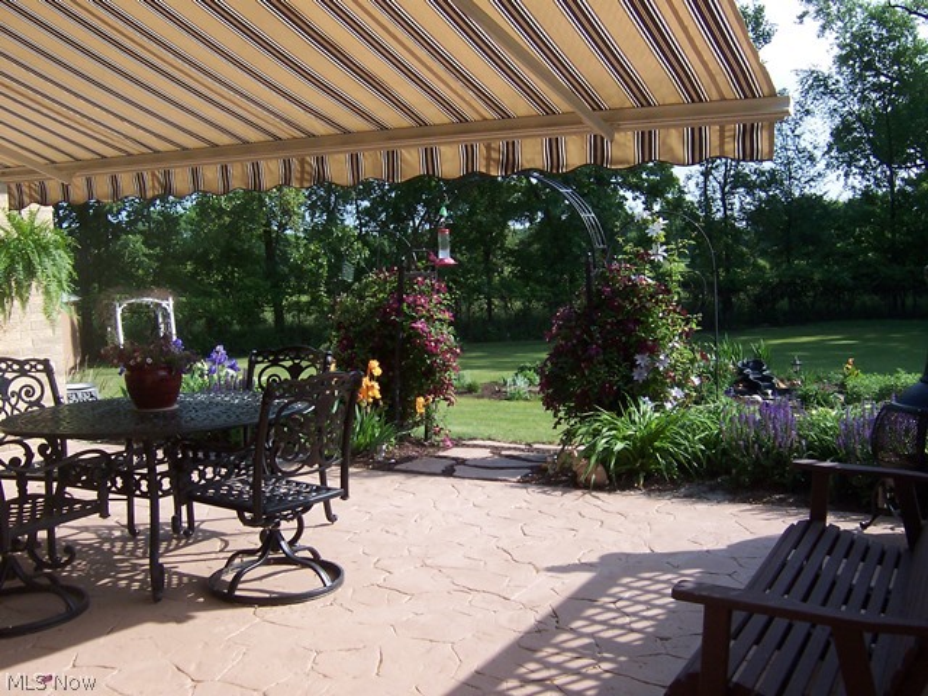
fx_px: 965
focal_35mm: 36
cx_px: 464
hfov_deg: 51.4
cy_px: 348
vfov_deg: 39.7
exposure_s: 1/500
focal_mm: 5.6
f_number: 4
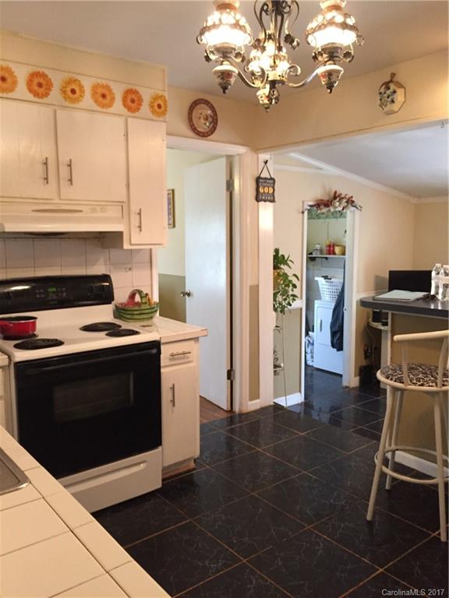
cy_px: 299
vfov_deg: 61.7
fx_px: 502
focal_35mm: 29
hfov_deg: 48.2
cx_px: 224
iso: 250
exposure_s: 1/30
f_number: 2.2
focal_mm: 4.15
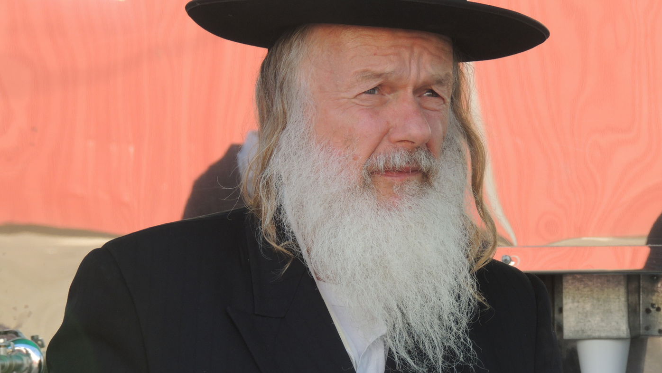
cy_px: 158
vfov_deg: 4.9
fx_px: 4319
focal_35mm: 246
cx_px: 332
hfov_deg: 8.8
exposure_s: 1/200
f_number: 4.6
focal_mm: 40.1
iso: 160
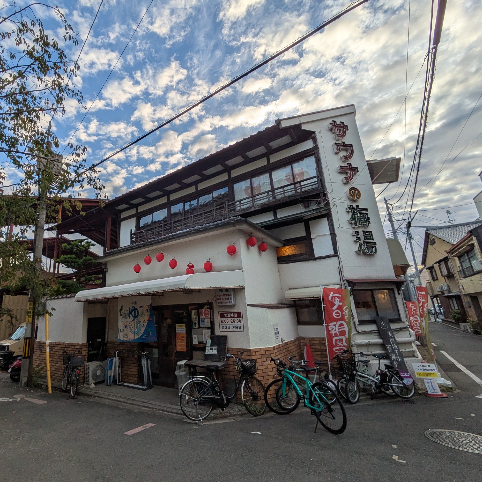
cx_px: 181
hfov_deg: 82.4
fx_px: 268
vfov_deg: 84.0
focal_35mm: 17
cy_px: 238
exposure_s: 1/664
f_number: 2.2
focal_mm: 1.83
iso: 40
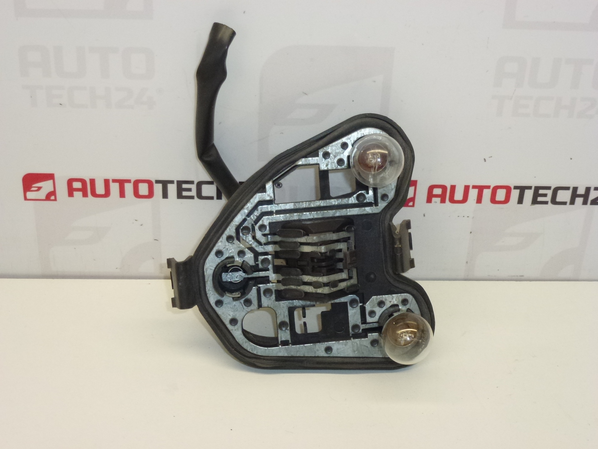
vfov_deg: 24.0
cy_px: 224
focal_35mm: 61
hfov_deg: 31.7
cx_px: 299
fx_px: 1054
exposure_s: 1/160
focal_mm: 10.9
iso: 400
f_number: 4.5
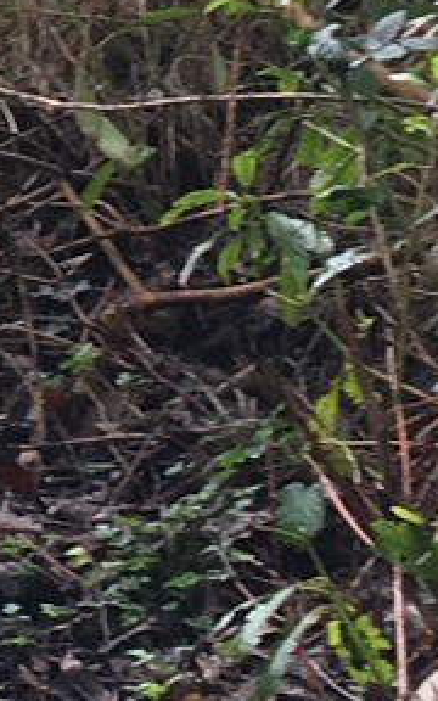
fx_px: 4183
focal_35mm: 219
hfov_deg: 5.6
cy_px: -403
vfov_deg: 9.3
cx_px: -841
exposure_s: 1/100
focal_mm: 4.15
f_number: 2.2
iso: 25
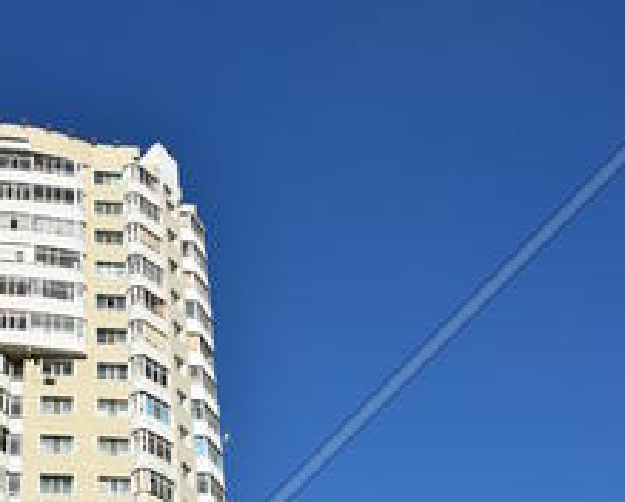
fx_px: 1242
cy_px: 690
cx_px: 87
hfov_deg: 27.4
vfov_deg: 20.5
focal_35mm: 67
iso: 100
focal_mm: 18
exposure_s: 1/320
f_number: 8
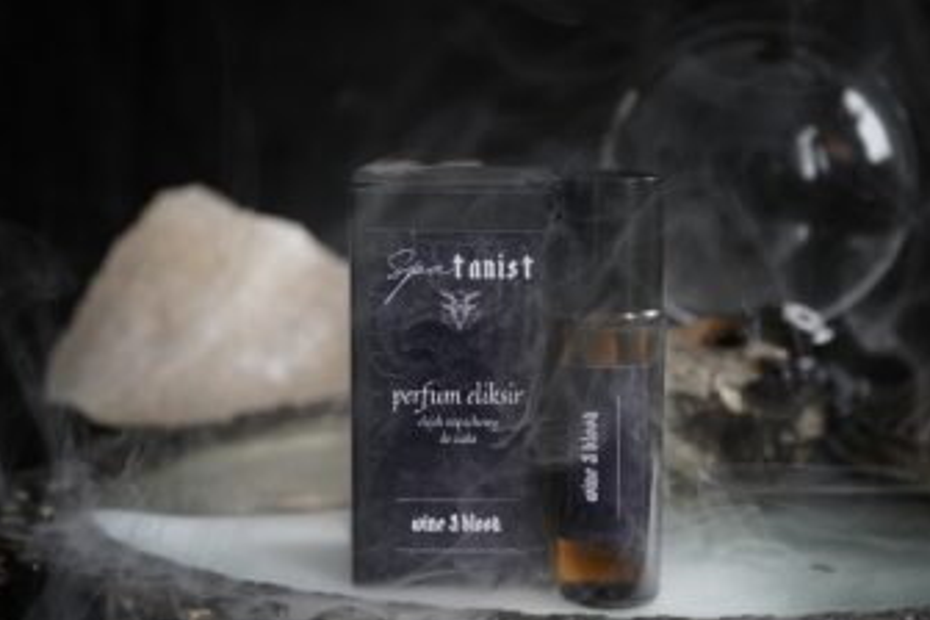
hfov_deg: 33.4
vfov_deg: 22.6
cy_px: 363
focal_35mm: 60
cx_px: 504
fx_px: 1550
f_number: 4
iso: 2500
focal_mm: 32
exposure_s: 1/60
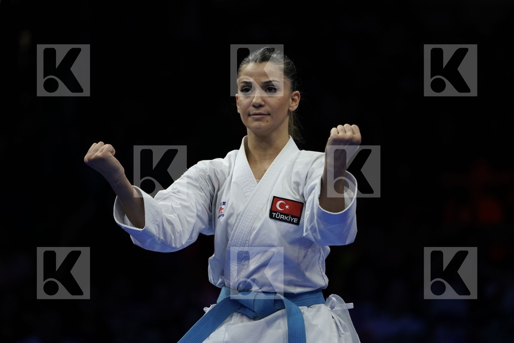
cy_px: 172
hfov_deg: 5.8
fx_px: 5111
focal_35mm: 358
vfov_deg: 3.8
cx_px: 257
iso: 1250
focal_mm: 358
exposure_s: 1/500
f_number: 5.6
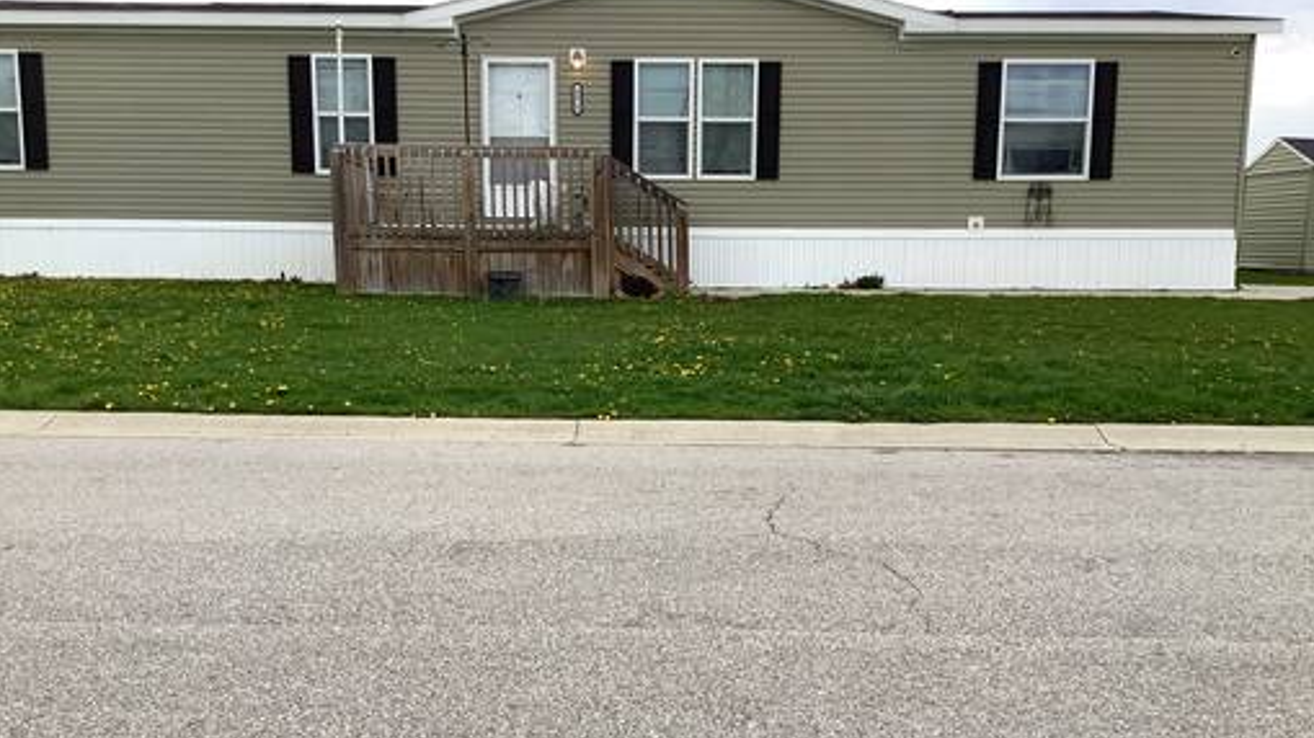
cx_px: 656
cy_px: 426
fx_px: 1184
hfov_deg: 58.0
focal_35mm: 34
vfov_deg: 34.6
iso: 32
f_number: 2.4
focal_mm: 3.3
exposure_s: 1/120
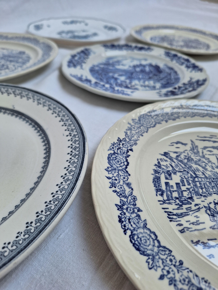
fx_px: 193
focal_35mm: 23
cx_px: 109
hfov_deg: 58.9
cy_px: 145
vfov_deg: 73.9
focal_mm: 5.54
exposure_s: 1/50
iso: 64
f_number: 1.8
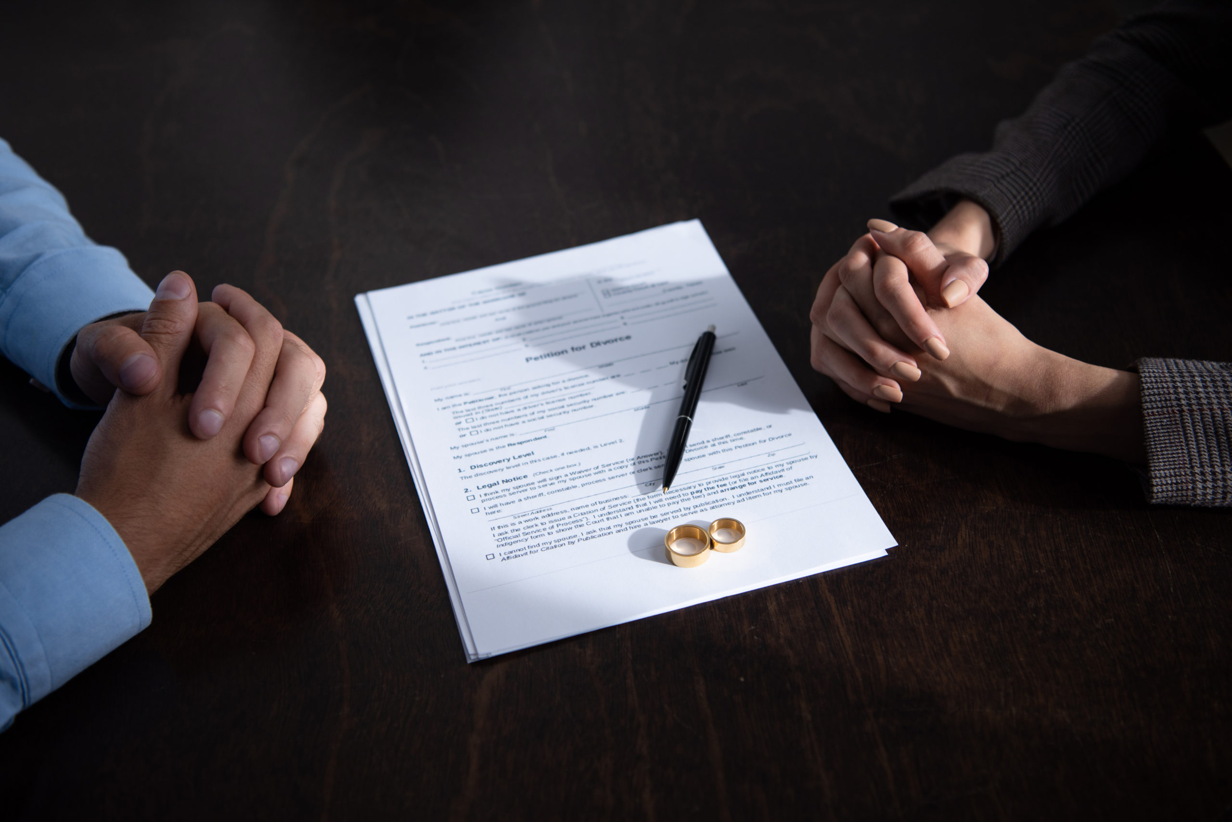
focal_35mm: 46
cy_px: 411
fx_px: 1575
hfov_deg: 42.7
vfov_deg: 29.3
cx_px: 616
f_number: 3.5
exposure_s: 1/200
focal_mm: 46
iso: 100
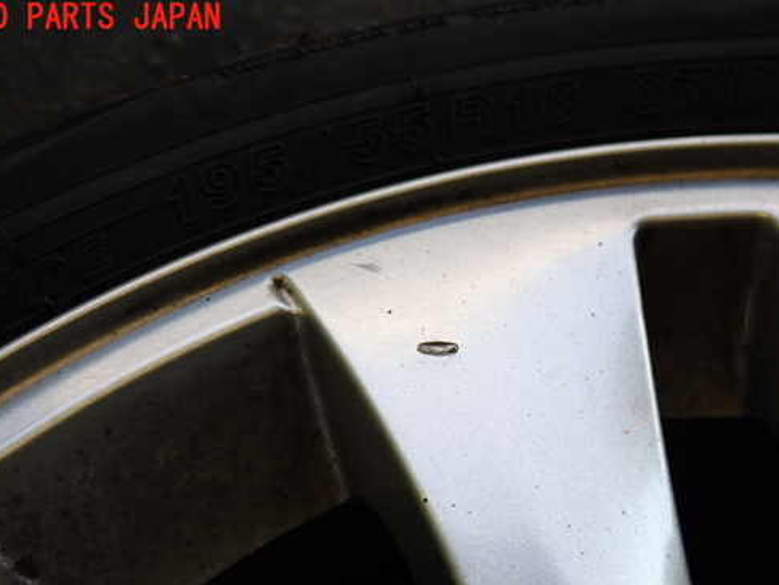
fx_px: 833
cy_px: 359
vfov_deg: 38.5
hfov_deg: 50.1
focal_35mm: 37
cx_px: 410
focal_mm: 5.4
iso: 100
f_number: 2.3
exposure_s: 1/200
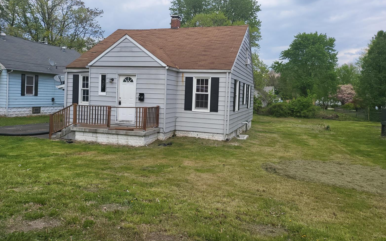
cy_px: 102
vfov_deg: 47.4
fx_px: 273
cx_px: 193
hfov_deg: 70.4
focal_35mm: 26
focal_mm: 5
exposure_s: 1/1325
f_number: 1.8
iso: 40
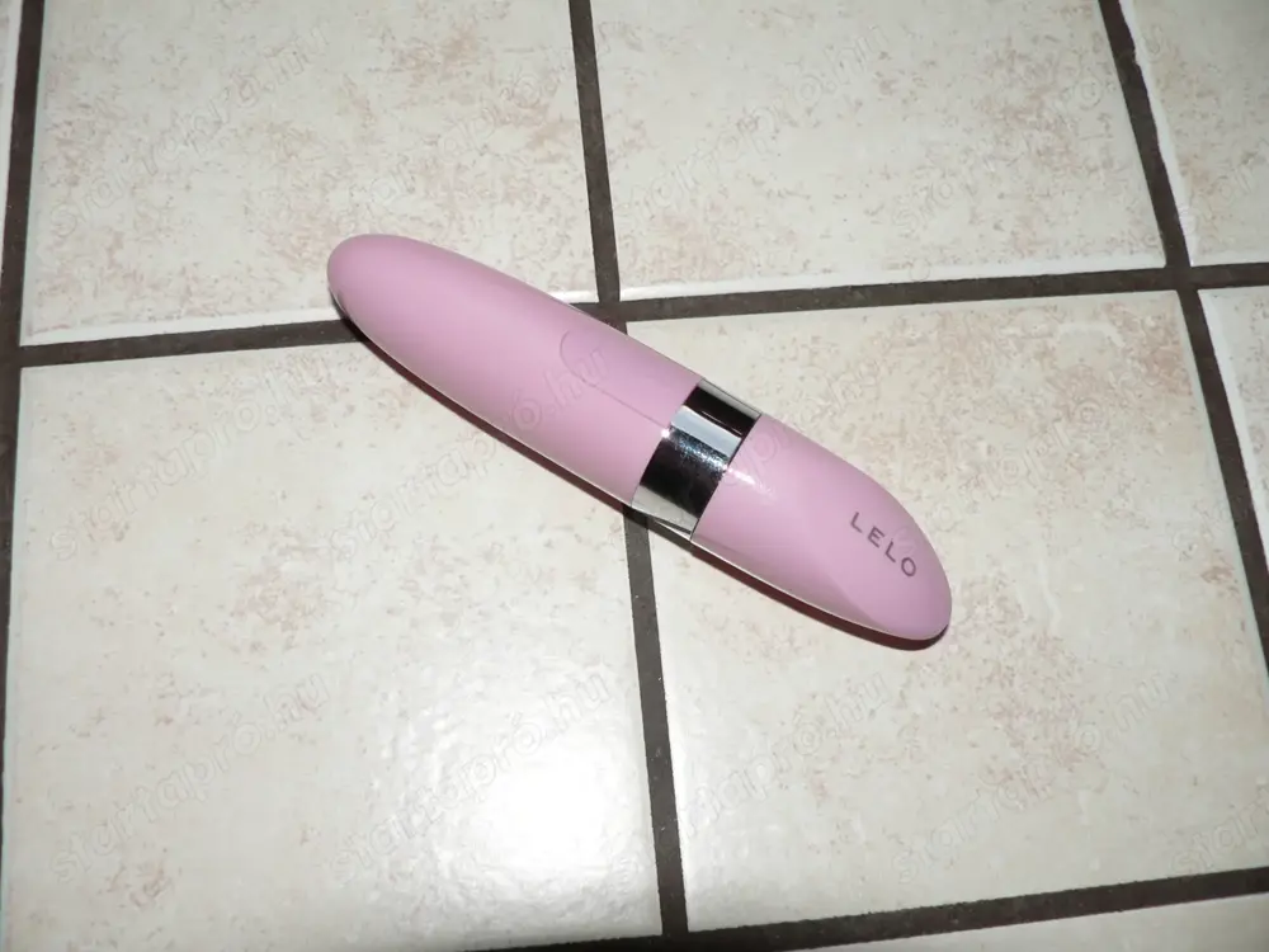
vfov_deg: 40.7
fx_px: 1283
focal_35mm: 35
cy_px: 476
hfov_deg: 52.6
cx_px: 634
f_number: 2.8
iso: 64
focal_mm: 6
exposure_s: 1/60
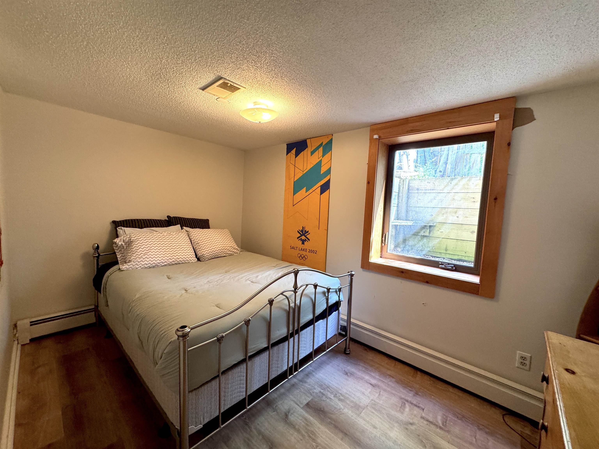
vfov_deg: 85.7
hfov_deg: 102.1
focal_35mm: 14
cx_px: 300
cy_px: 224
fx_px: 242
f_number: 2.2
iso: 320
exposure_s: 1/60
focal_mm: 2.22
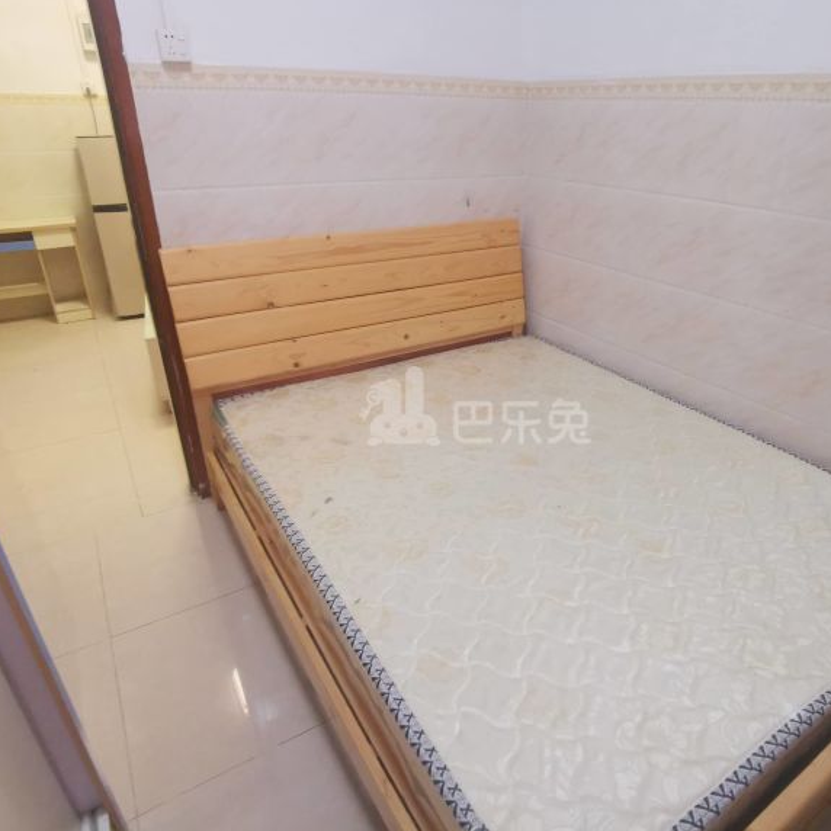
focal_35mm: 21
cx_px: 475
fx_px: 570
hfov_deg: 71.8
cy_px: 407
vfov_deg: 72.1
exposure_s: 1/33.3
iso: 320
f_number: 2.2
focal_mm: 2.26
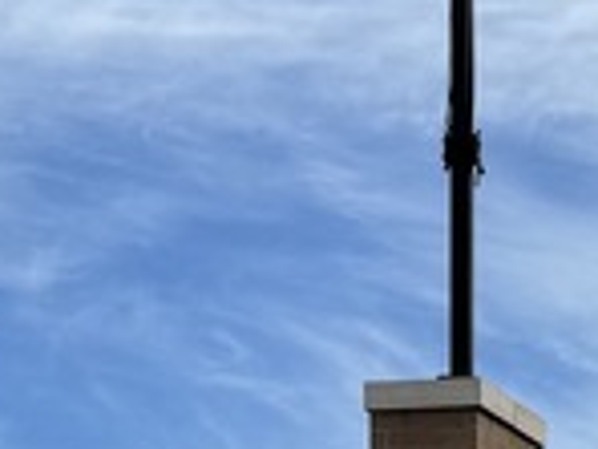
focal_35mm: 166
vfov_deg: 8.5
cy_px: 862
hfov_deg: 11.3
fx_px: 2868
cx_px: 941
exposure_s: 1/5348
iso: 80
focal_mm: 6.76
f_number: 1.78
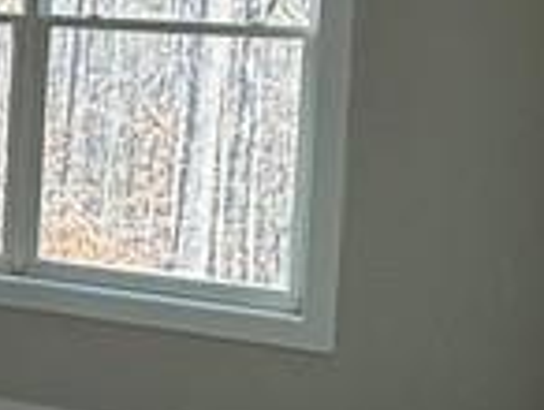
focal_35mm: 98
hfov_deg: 16.2
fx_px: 1543
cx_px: -496
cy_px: 19
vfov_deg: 14.9
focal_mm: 2.22
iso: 64
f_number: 2.2
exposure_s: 1/154
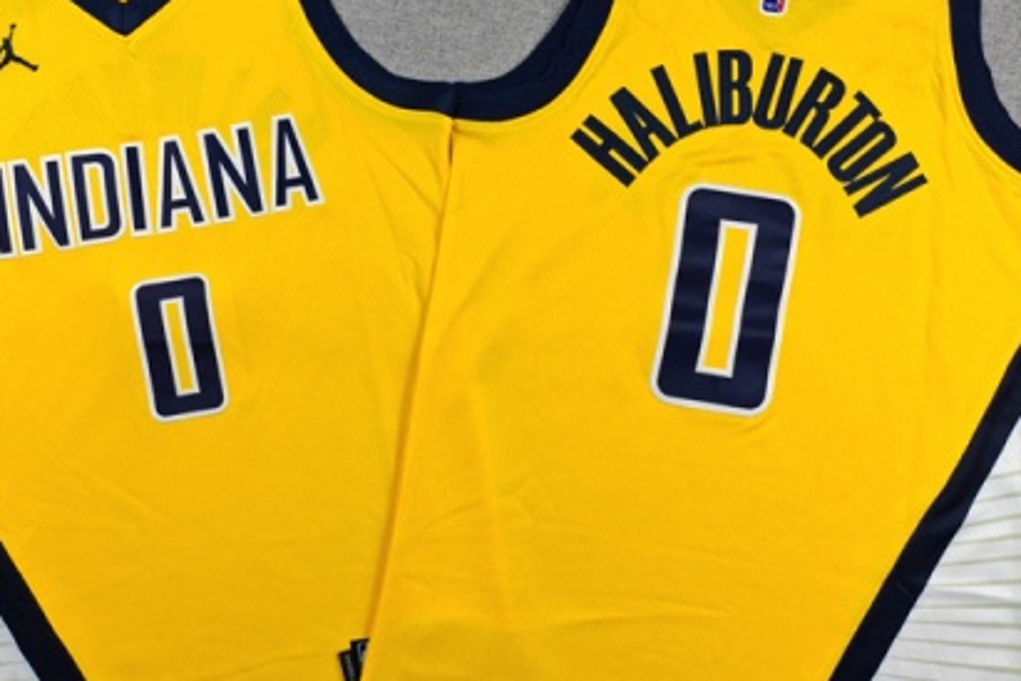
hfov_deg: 50.6
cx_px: 455
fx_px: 1078
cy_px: 326
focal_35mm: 38
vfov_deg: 35.0
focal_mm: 5.3
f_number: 1.9
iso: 64
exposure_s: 1/100
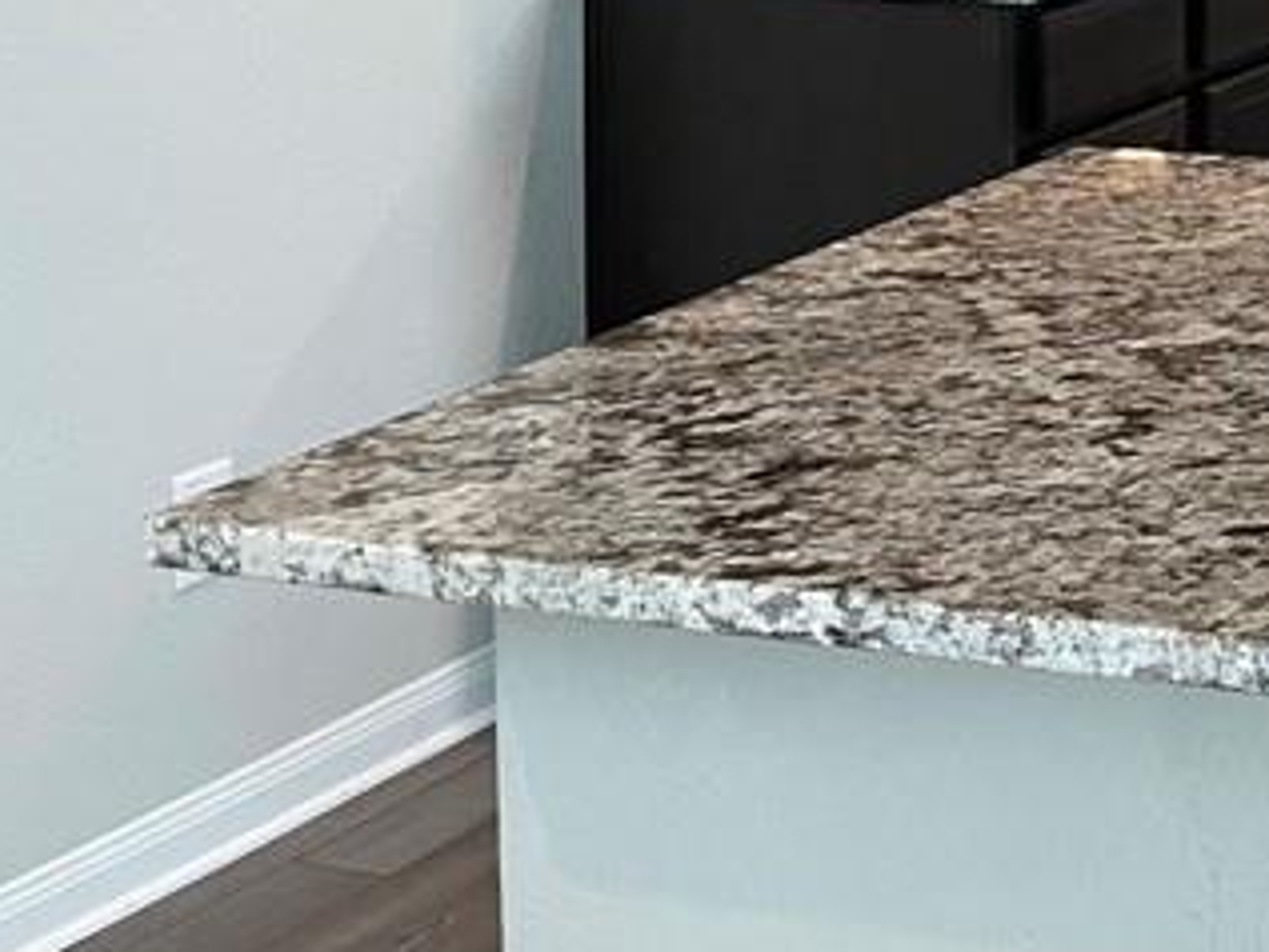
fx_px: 3081
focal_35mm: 84
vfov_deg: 16.3
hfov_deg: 19.8
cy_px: -420
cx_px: 1970
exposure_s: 1/60
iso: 100
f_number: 1.6
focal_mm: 4.2
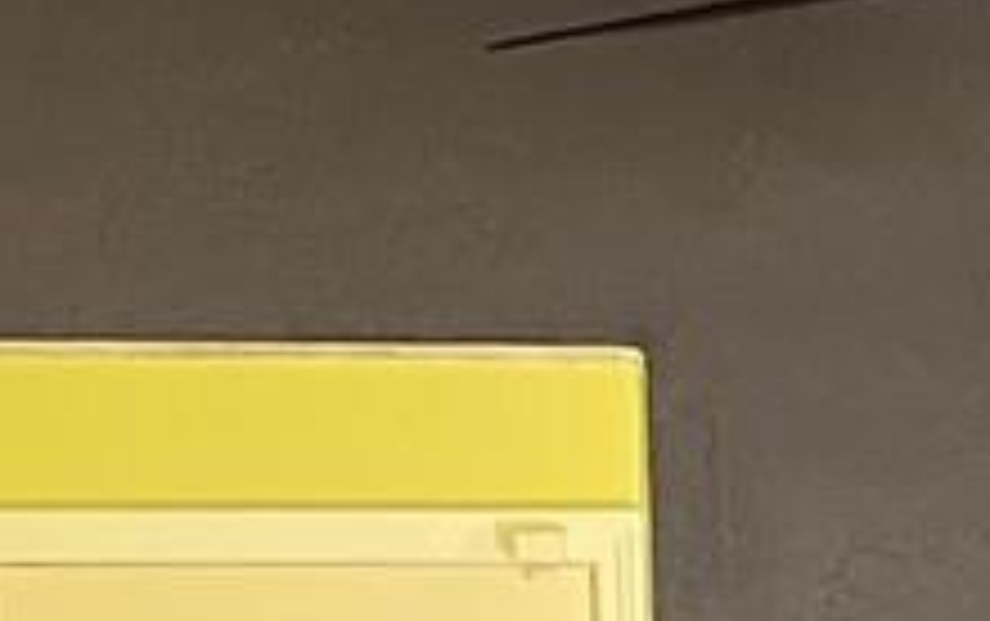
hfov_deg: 10.4
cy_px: 1926
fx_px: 5402
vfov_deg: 6.0
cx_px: 1071
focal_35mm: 200
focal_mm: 5.1
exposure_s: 1/60
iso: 160
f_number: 1.6
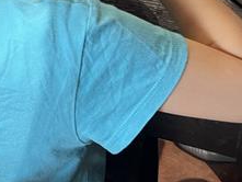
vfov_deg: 15.6
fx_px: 658
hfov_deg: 20.6
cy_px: 38
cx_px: 41
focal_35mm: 94
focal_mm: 4.2
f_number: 1.6
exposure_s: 1/50
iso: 250
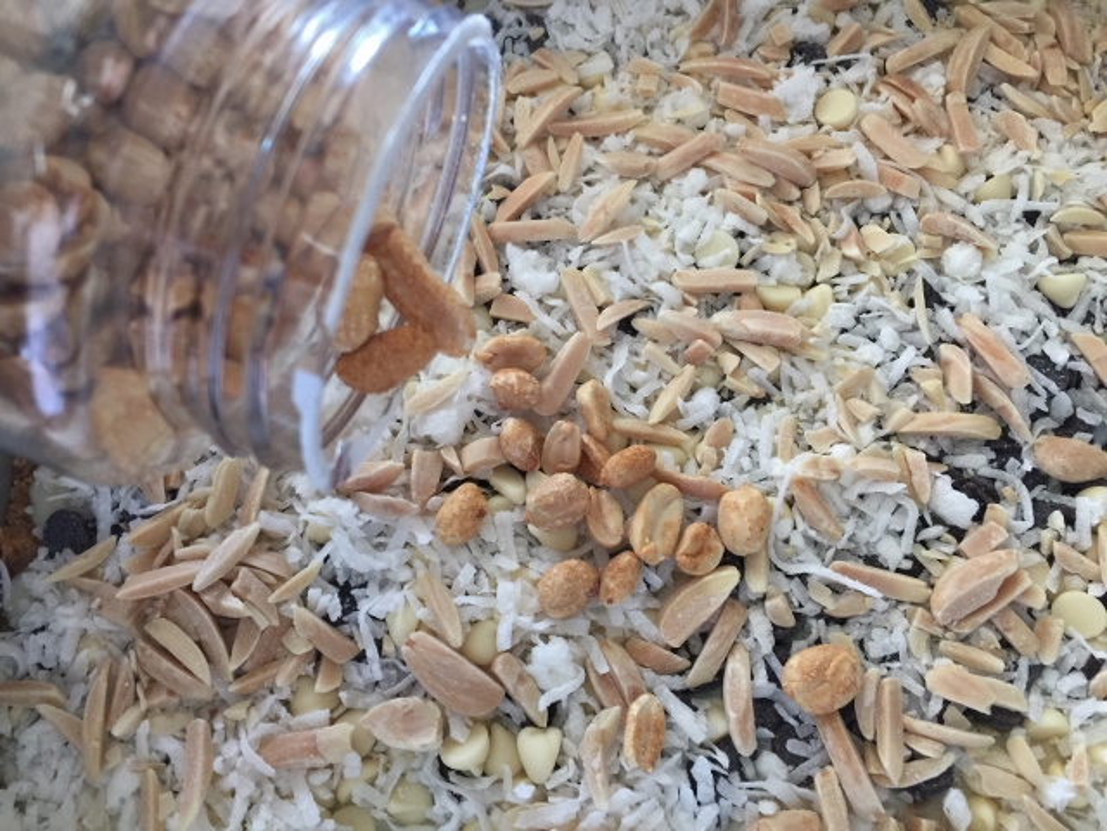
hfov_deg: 61.7
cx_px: 554
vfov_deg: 48.2
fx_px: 927
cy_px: 416
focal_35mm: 29
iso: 50
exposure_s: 1/30
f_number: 2.2
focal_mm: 4.15
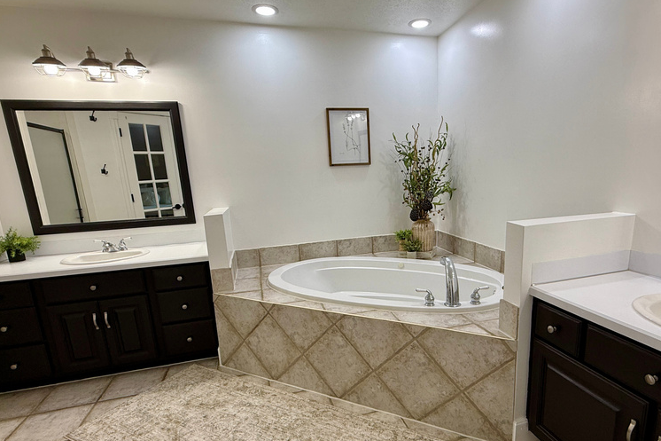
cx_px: 370
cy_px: 251
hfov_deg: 83.6
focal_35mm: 20
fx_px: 367
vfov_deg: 61.7
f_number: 2.2
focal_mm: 2.22
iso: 64
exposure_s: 1/120
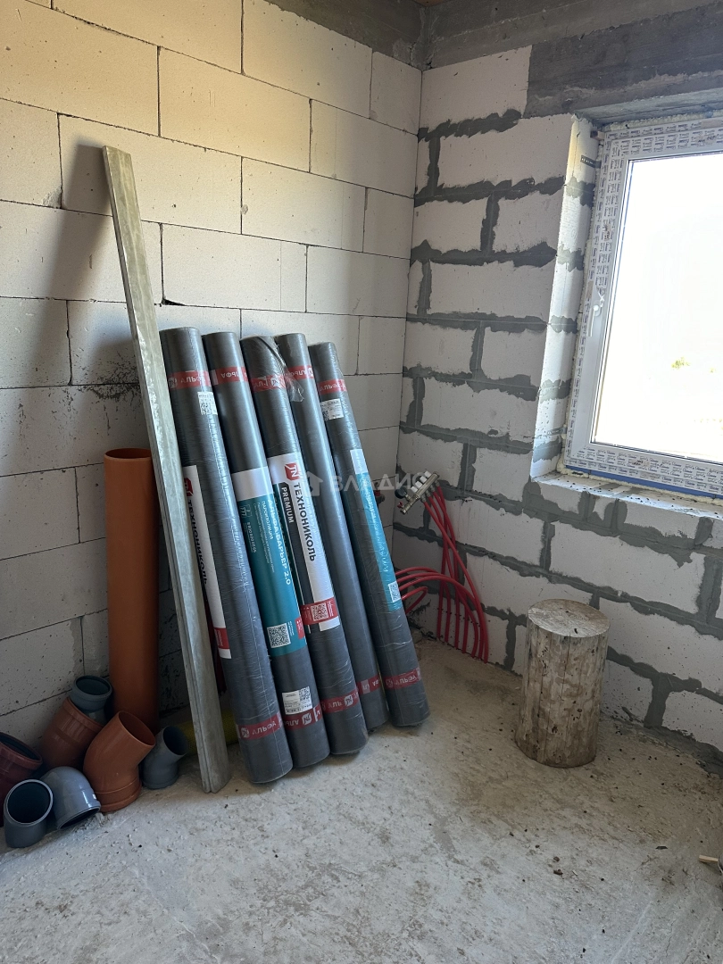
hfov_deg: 56.8
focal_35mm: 24
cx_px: 362
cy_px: 482
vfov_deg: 71.6
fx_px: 668
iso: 250
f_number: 1.78
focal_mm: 6.86
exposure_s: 1/83
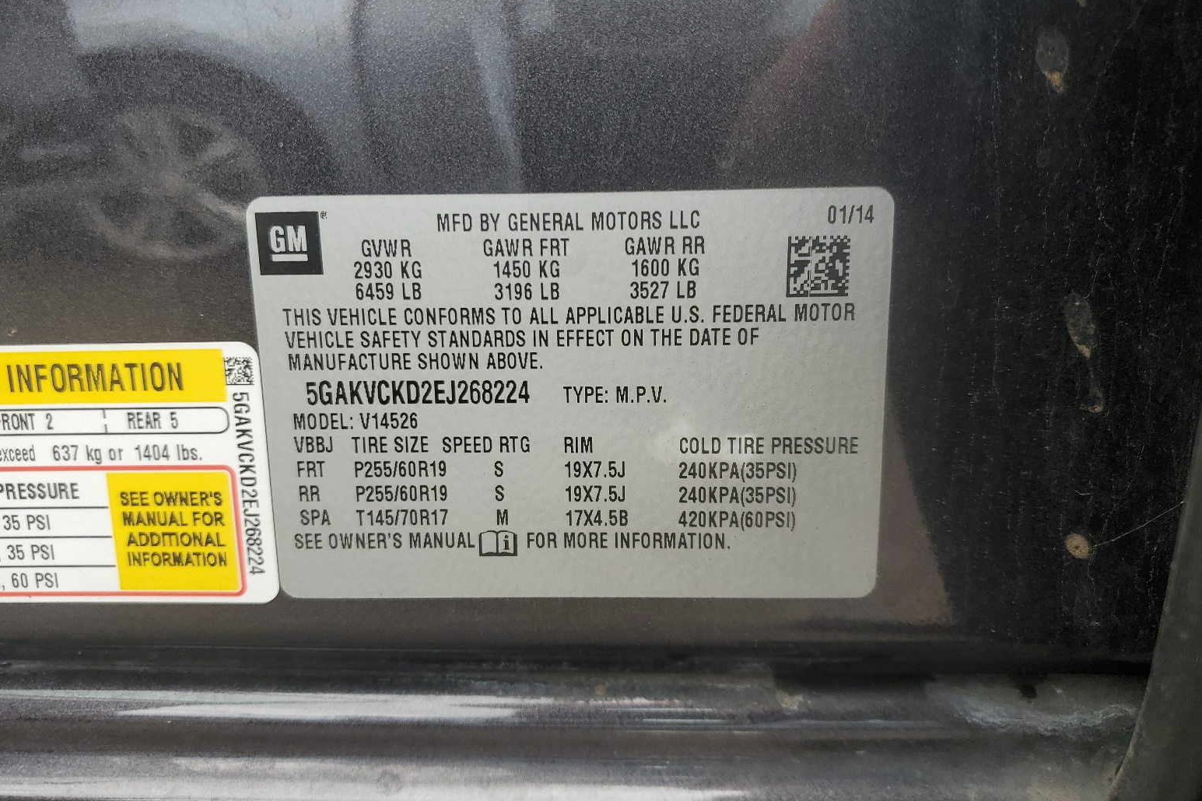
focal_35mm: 28
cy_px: 372
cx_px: 590
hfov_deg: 65.5
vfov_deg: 46.4
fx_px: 935
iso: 50
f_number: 1.5
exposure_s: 1/200
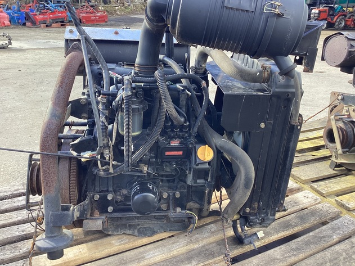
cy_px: 133
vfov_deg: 45.4
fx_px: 318
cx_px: 178
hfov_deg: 58.4
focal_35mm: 31
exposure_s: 1/100
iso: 32
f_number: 2.4
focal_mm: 3.3
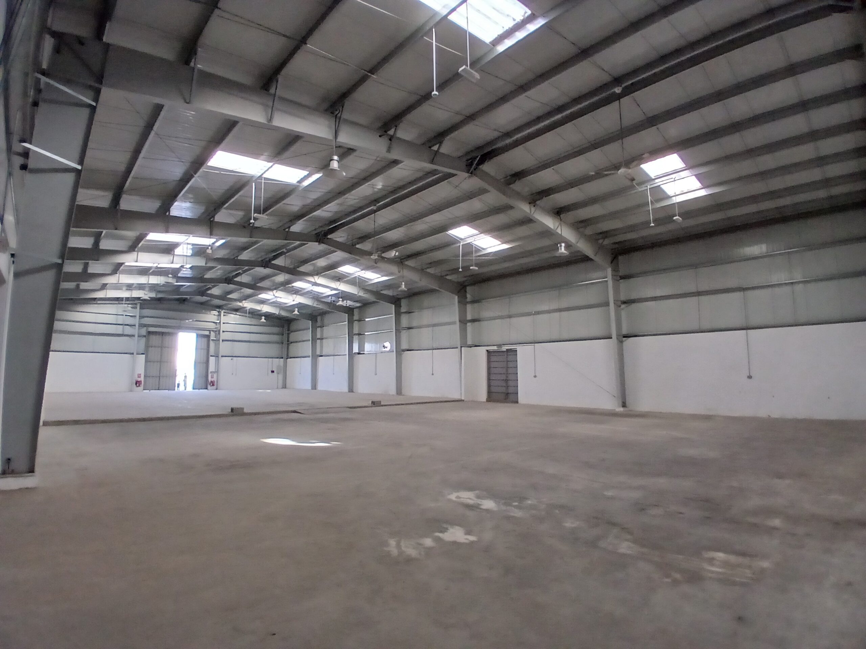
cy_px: 324
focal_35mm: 17
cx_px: 433
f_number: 2.2
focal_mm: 1.4
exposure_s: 1/33.3
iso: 250
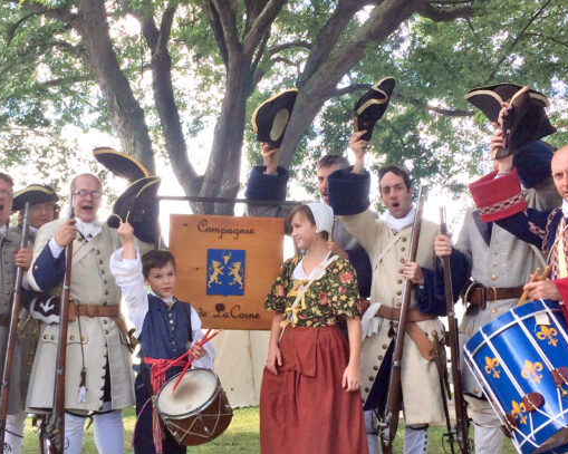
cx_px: 241
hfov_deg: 33.0
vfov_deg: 26.6
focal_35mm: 57
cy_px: 277
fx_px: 958
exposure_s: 1/302
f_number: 2.2
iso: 32
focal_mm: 4.15
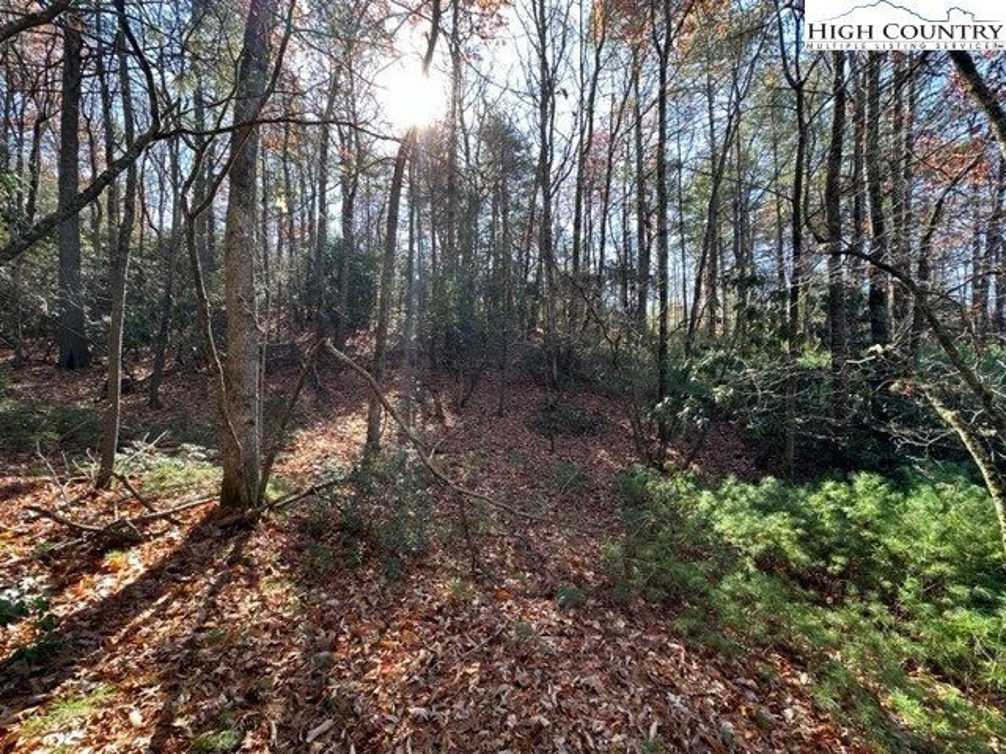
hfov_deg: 102.1
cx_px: 503
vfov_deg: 85.7
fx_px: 407
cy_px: 377
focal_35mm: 14
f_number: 2.2
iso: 50
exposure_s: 1/99
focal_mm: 2.22
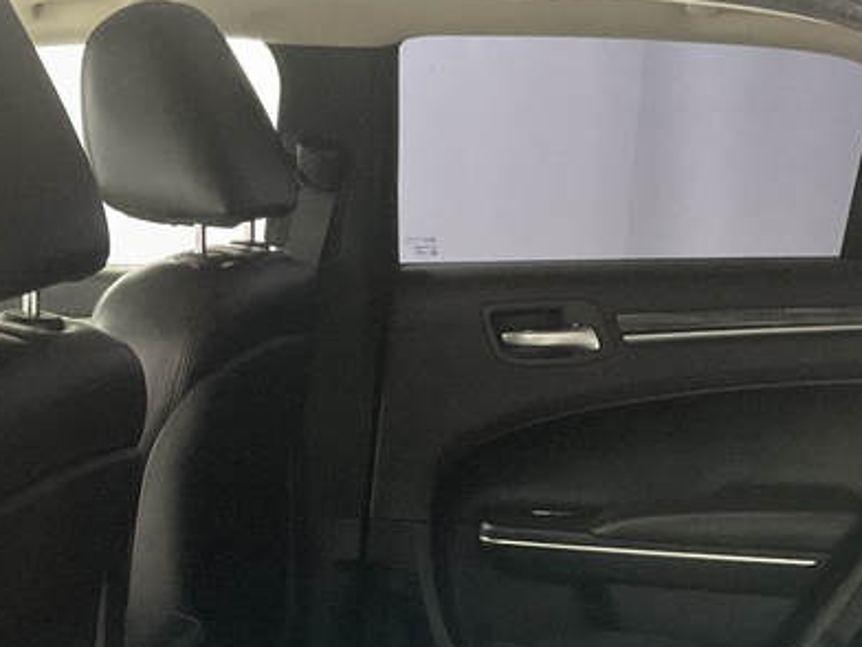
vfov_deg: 19.9
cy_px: 693
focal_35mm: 71
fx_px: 1768
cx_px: 374
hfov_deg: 27.4
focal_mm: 3
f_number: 1.8
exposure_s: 1/24
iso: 500
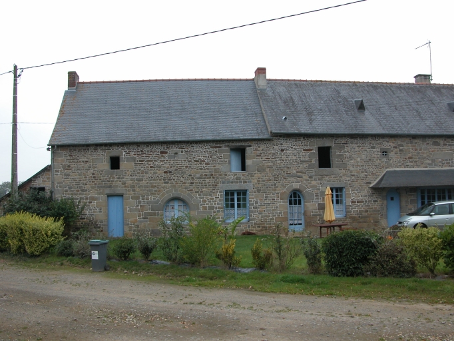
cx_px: 227
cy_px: 170
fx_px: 459
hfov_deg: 52.6
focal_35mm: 35
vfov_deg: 40.7
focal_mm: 8.9
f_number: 4
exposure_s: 1/121
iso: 100
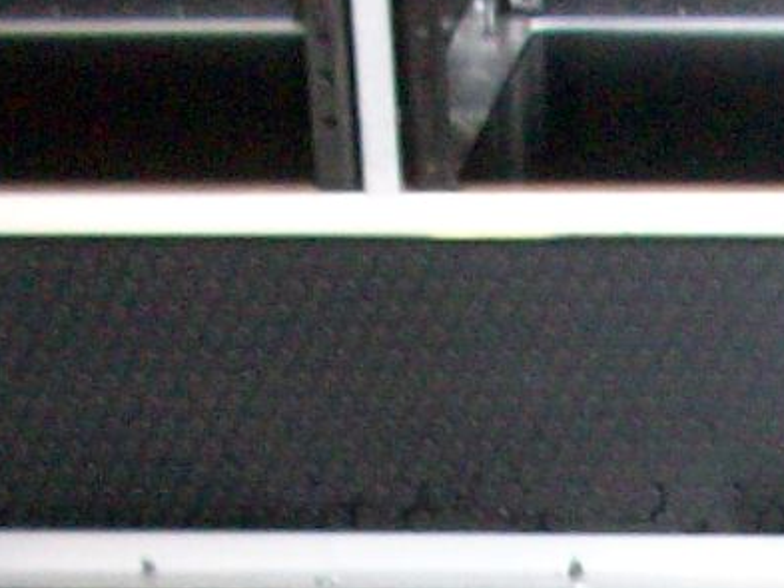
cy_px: 1258
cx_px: 1129
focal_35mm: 177
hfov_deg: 10.8
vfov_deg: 7.9
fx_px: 4010
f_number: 2.8
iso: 160
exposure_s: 1/60
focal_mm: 5.7
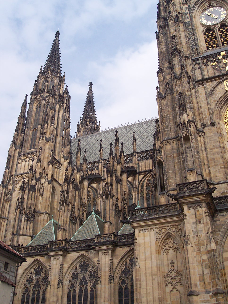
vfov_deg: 49.0
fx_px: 334
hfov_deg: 37.7
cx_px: 114
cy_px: 152
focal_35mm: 38
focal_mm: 8
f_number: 4.8
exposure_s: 1/700
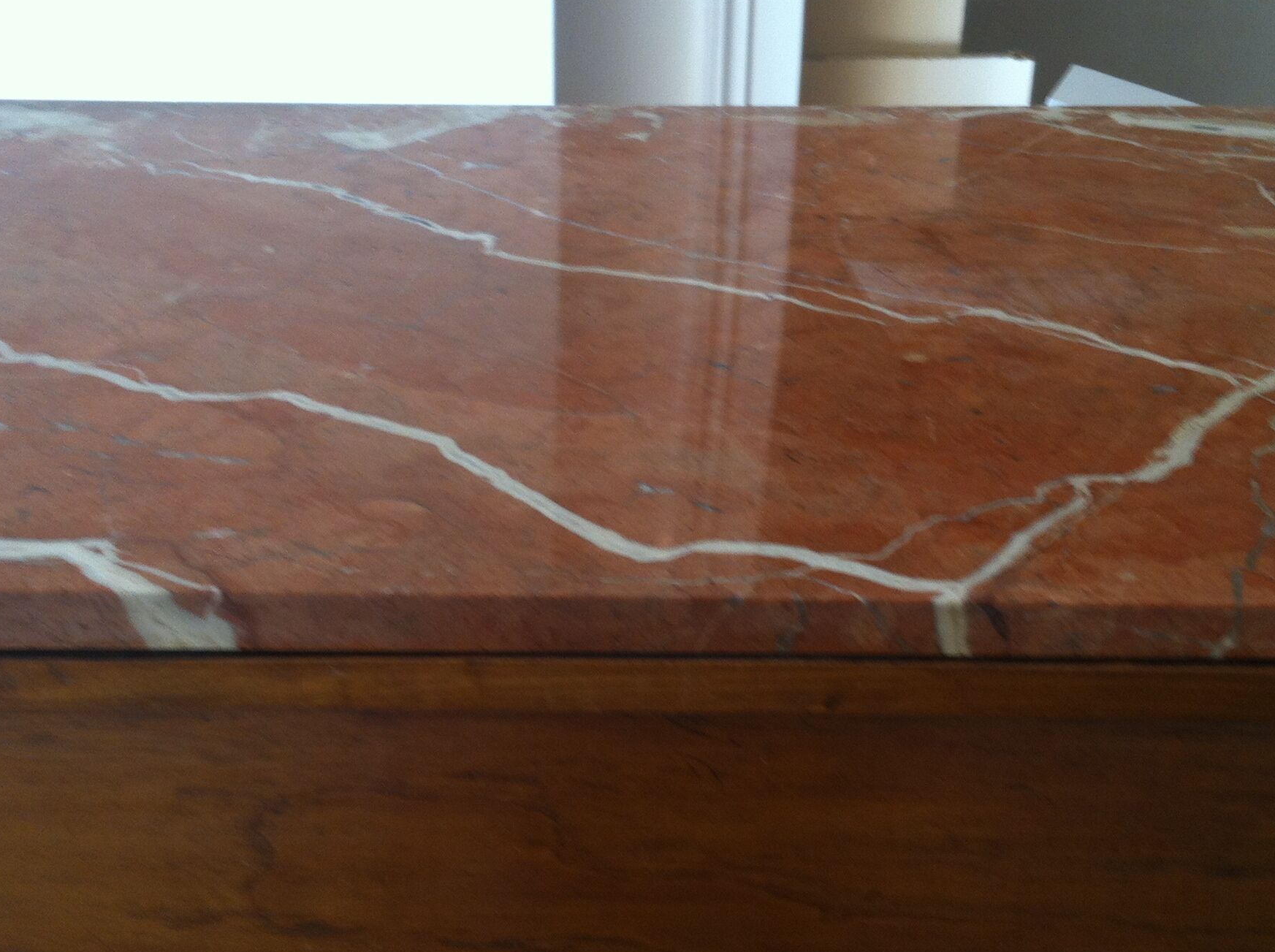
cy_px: 465
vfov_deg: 28.0
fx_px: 1912
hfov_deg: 36.9
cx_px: 650
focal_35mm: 52
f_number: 2.8
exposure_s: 1/24
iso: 80
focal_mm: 3.85
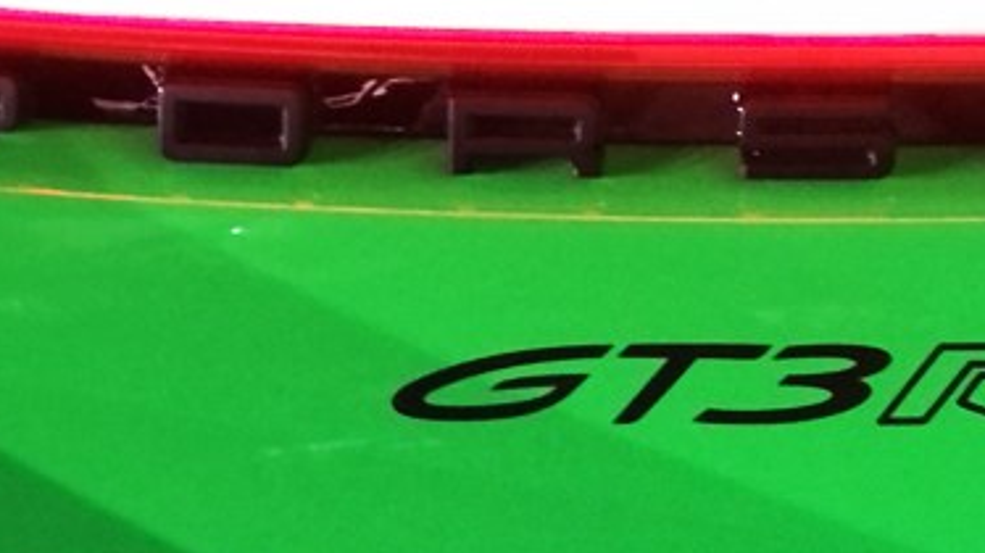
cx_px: 777
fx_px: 4438
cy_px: -305
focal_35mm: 170
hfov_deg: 12.6
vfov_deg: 7.0
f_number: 2.8
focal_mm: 6.6
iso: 500
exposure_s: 1/30
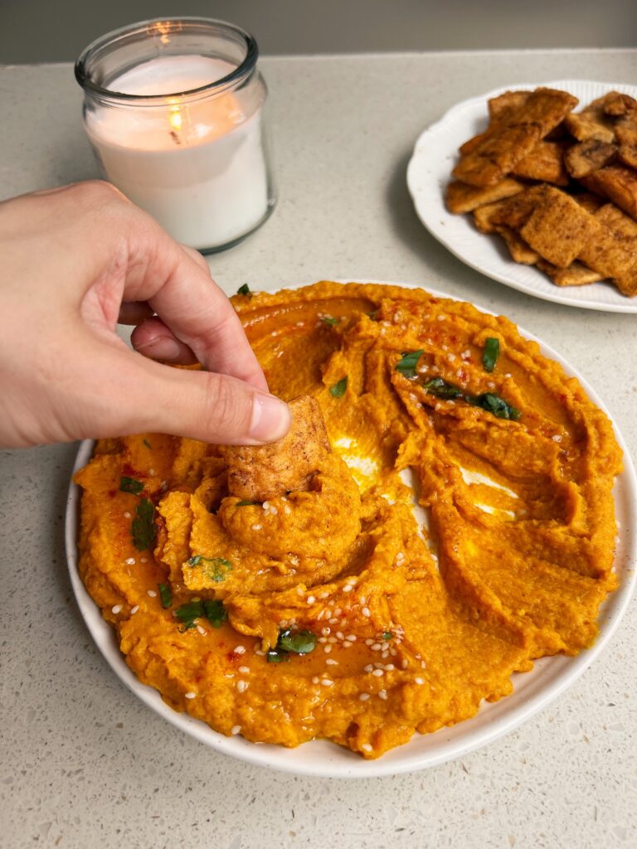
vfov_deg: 67.3
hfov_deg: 53.1
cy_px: 424
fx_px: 638
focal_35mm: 26
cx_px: 318
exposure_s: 1/121
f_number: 1.5
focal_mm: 5.7
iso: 40
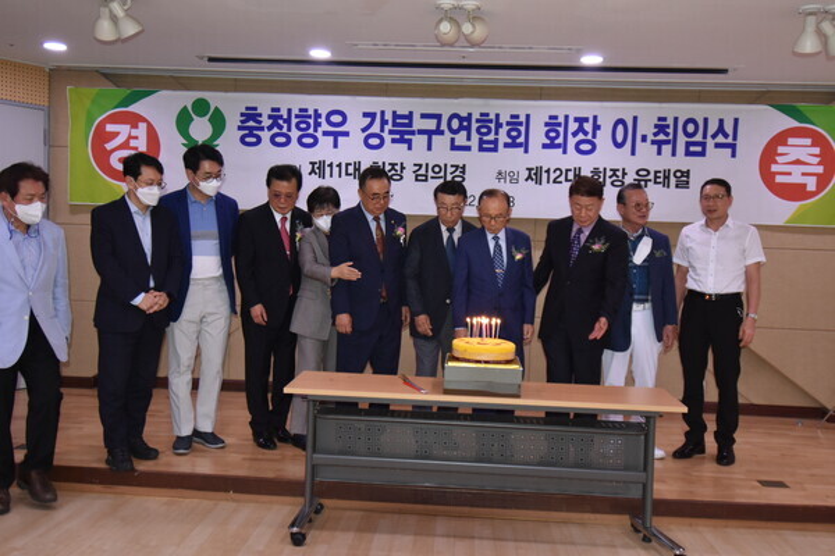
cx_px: 418
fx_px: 765
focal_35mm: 33
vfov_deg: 40.0
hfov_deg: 57.2
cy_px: 278
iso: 1000
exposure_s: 1/60
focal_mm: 22
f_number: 4
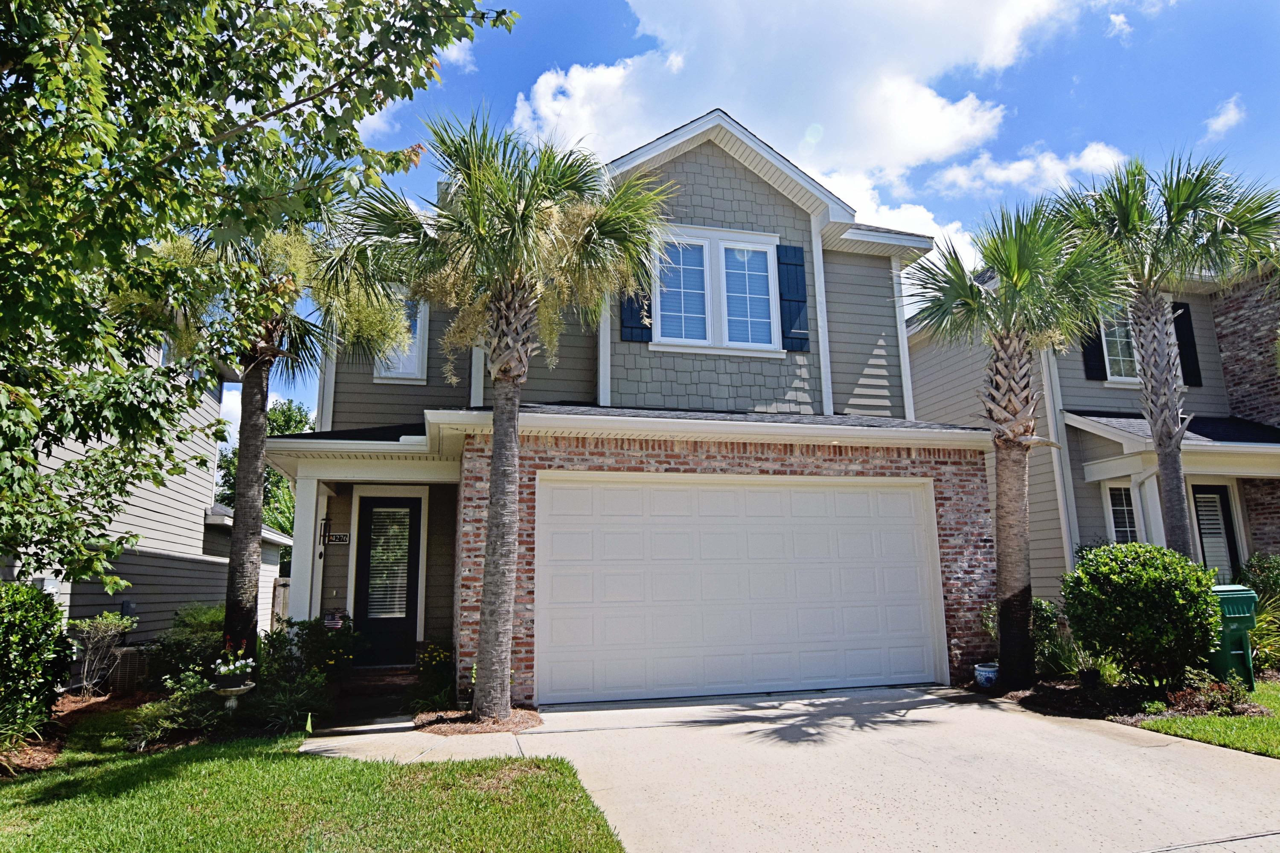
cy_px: 426
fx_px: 747
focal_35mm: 21
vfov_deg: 59.5
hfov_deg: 81.2
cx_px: 640
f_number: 18
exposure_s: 1/200
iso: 400
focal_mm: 14
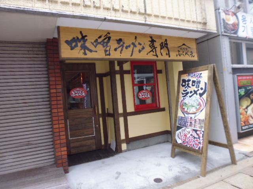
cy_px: 94
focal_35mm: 24
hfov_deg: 71.6
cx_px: 126
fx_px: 175
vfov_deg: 56.8
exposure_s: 1/60
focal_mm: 4.3
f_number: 2.8
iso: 200
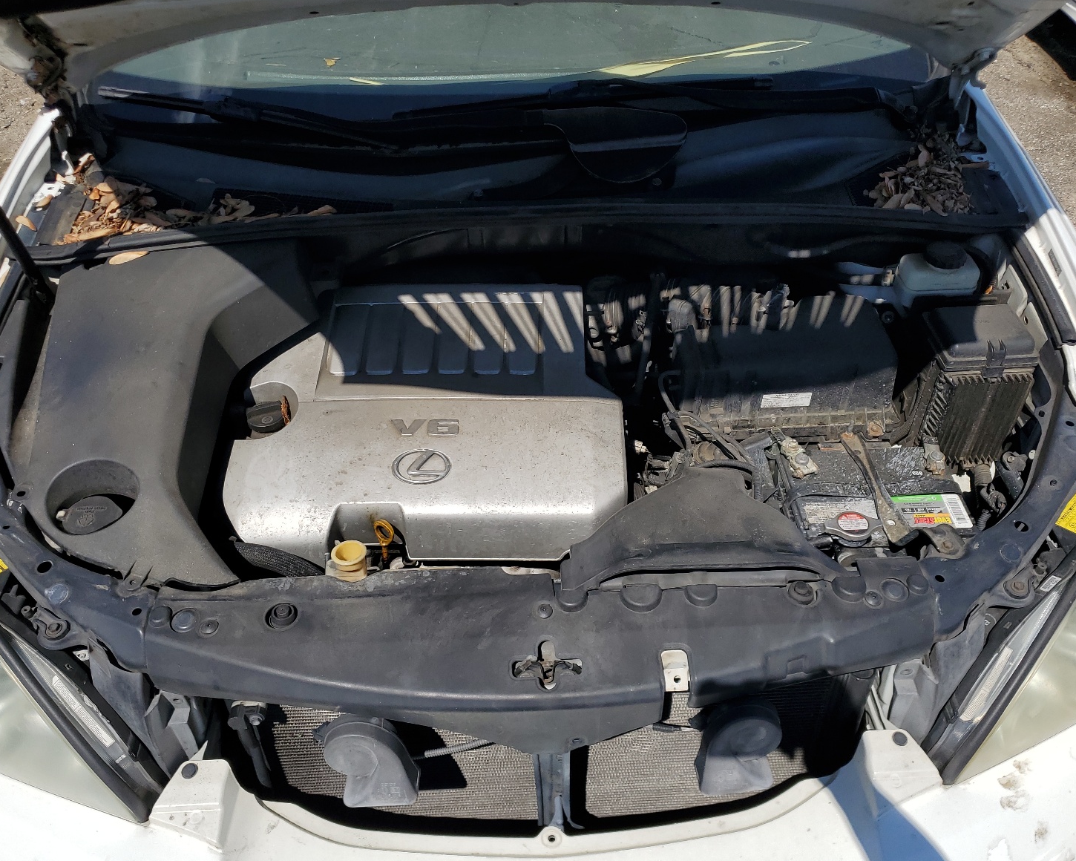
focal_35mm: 28
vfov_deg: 51.5
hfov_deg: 62.2
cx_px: 551
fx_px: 892
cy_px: 439
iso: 50
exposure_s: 1/5000
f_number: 1.5
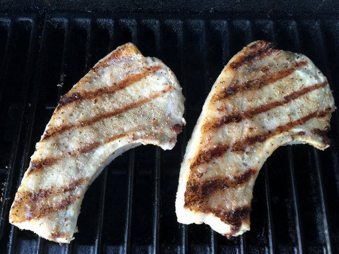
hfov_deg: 61.7
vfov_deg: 48.2
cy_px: 127
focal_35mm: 29
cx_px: 170
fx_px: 284
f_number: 2.2
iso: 100
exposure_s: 1/10
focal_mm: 4.15
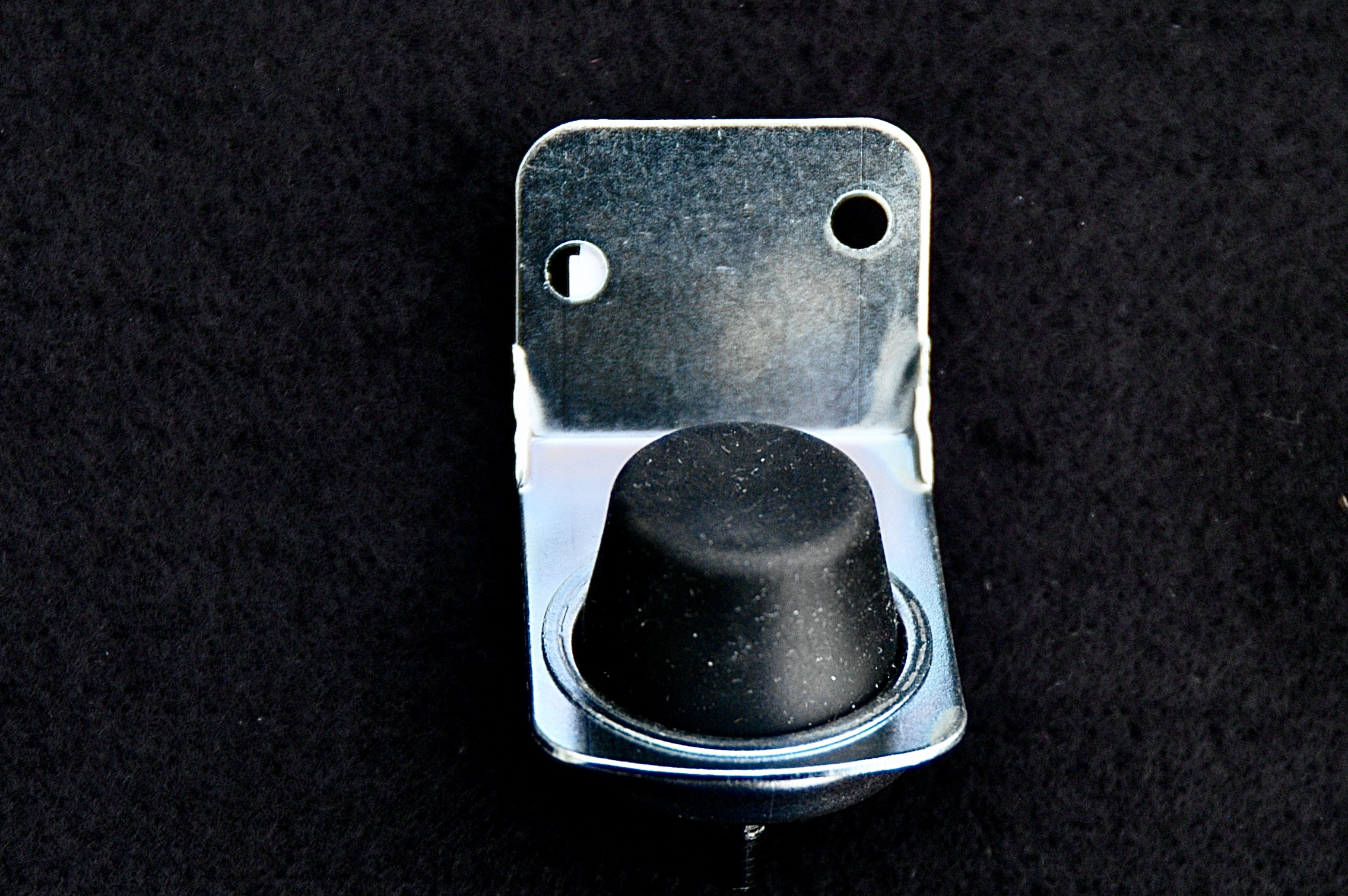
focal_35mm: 135
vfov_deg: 10.1
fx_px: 5050
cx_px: 674
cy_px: 448
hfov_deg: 15.2
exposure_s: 1/180
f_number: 5.6
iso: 400
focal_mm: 90
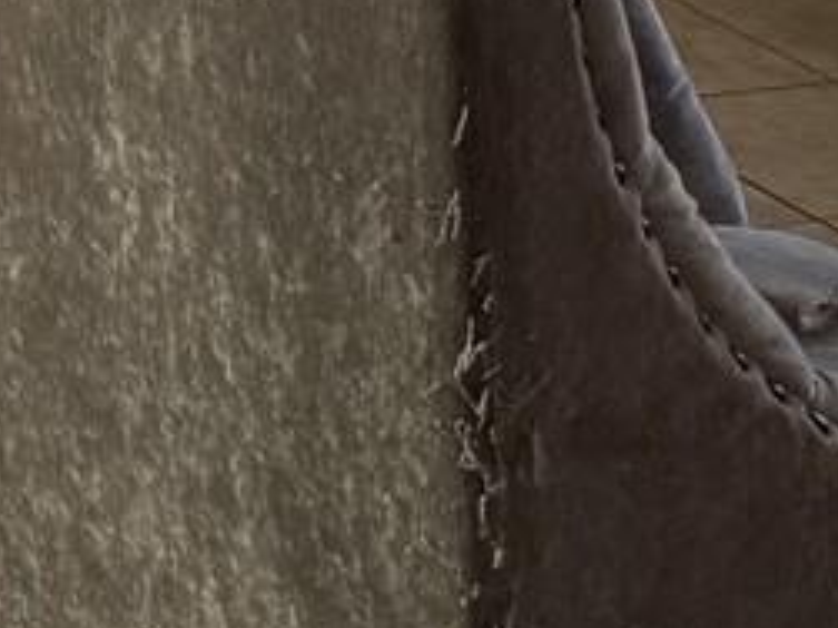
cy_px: -902
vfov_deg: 8.8
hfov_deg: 12.0
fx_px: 3702
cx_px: -641
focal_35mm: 153
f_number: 1.78
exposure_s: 1/60
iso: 320
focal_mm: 6.76
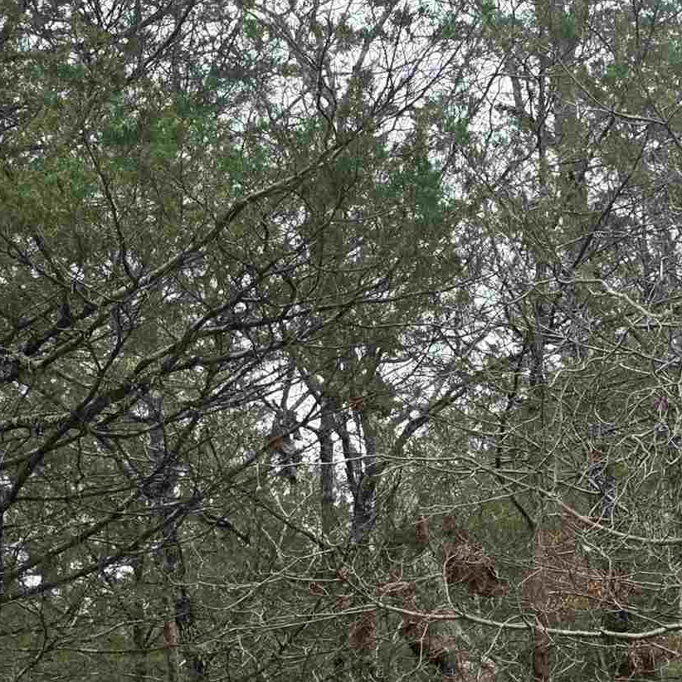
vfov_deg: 22.6
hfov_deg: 22.8
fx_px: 1694
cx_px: 349
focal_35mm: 76
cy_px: 490
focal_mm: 6.3
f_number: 1.7
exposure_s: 1/180
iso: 80
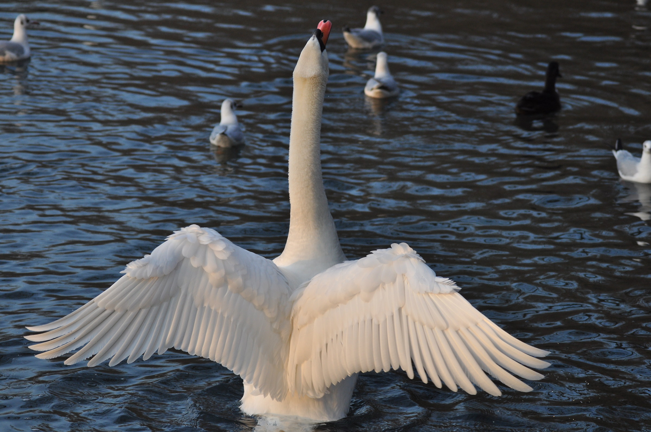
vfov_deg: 6.1
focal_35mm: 225
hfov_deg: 9.2
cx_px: 326
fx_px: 4064
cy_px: 216
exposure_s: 1/640
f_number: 5
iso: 400
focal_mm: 150
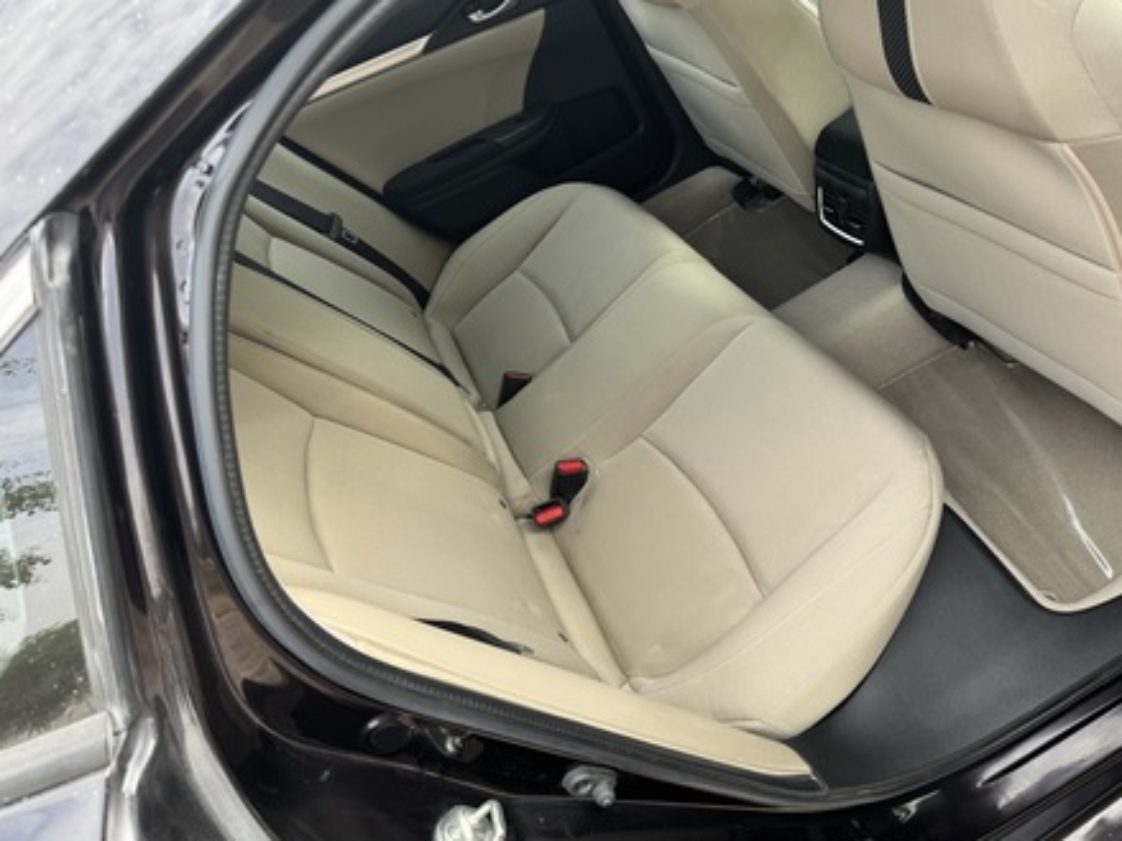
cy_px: 415
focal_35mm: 25
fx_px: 810
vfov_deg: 54.9
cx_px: 576
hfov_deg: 69.4
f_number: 1.78
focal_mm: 6.76
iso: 64
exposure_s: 1/231
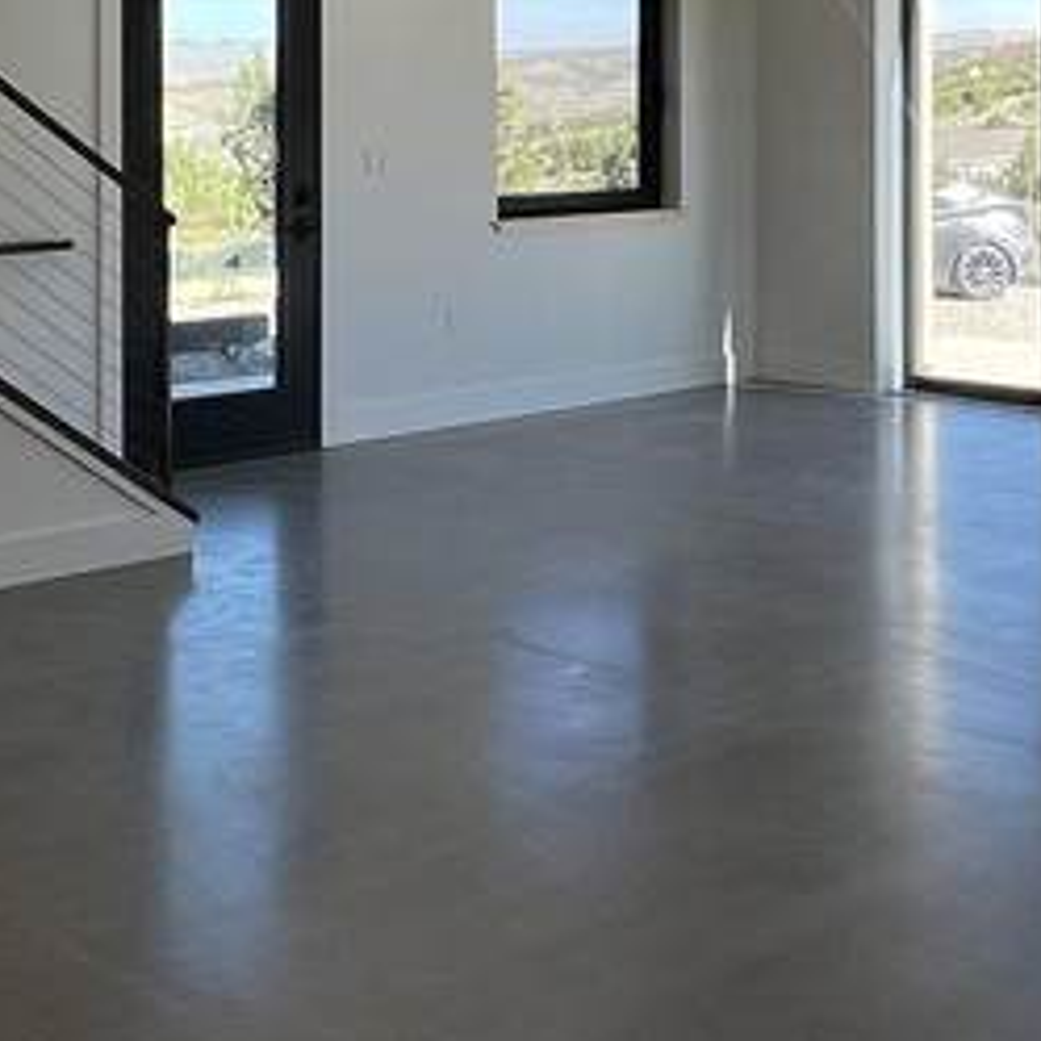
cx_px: 757
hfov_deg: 28.7
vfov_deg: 27.7
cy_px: 59
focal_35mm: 59
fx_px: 2007
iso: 32
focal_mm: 1.57
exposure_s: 1/272
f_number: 1.8
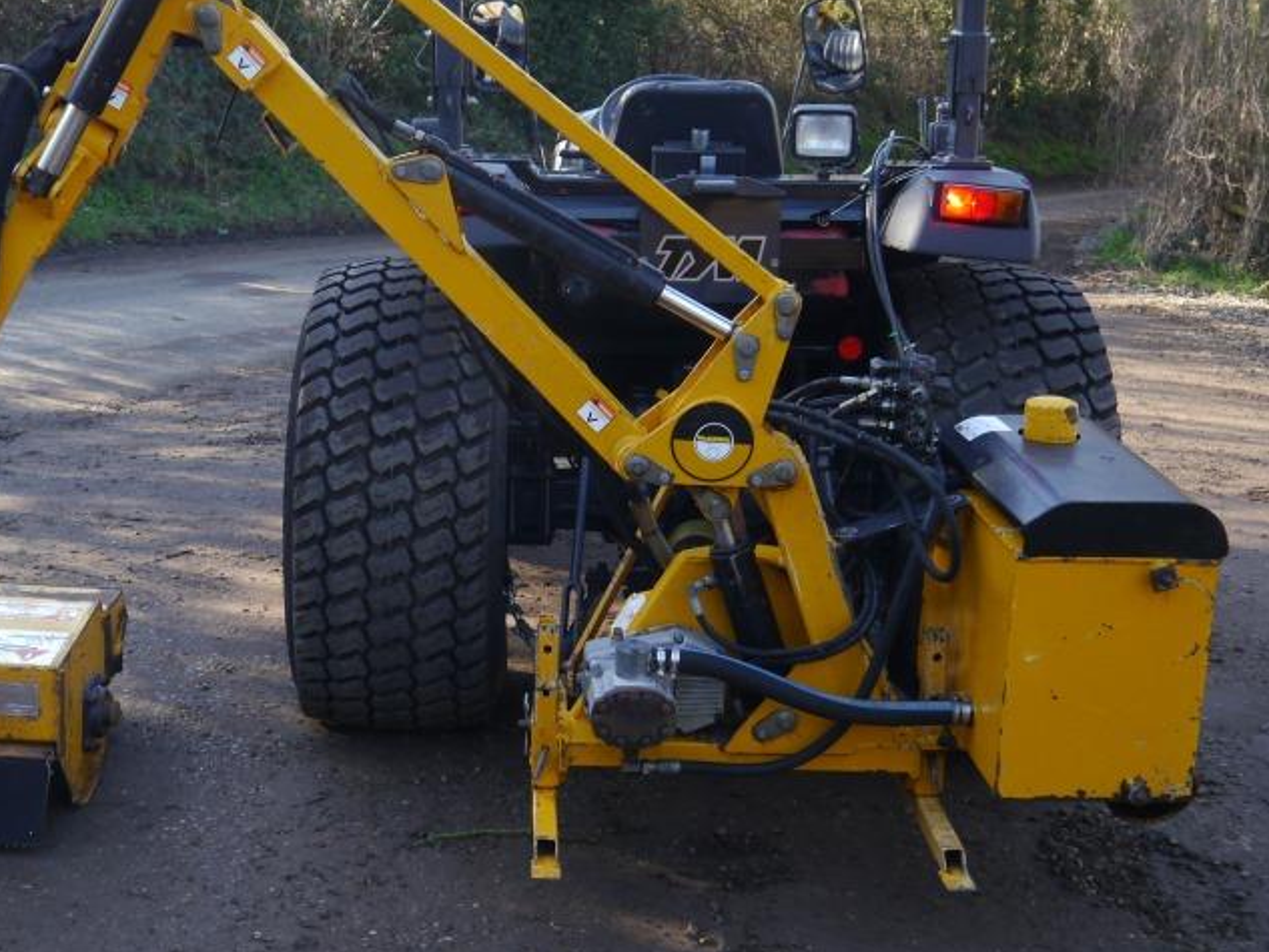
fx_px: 2017
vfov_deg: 26.4
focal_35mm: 55
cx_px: 441
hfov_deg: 34.7
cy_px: 335
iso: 160
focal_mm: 17
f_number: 4
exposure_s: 1/125
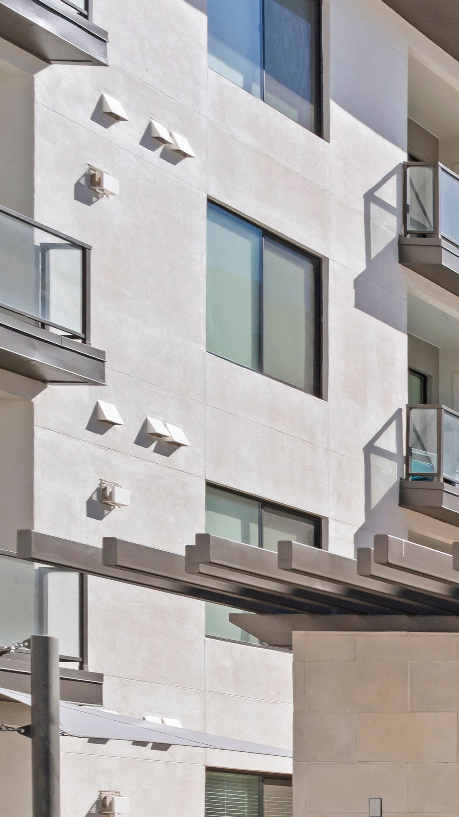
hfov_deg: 10.1
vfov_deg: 27.7
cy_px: 913
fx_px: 1493
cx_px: 1525
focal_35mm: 69
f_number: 8
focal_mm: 17
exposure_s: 1/500
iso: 200
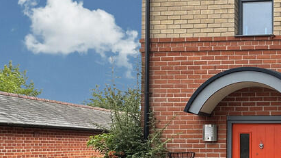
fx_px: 283
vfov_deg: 30.8
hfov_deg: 47.4
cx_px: 253
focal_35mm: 38
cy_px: 111
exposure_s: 1/135
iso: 40
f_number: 2.2
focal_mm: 2.22
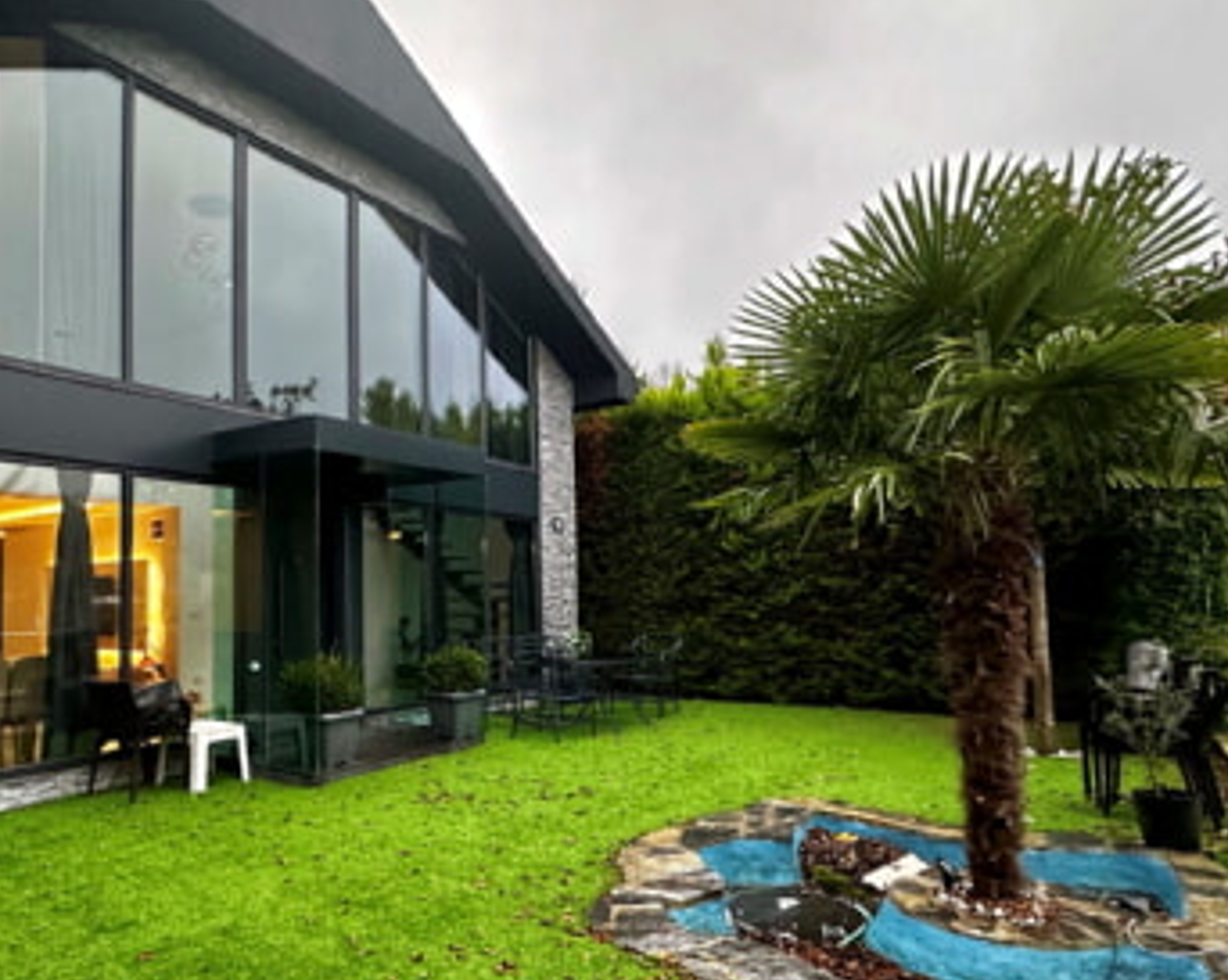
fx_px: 872
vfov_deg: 58.5
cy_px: 549
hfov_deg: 68.9
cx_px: 442
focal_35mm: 24
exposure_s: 1/60
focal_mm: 2.22
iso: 400
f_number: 2.2
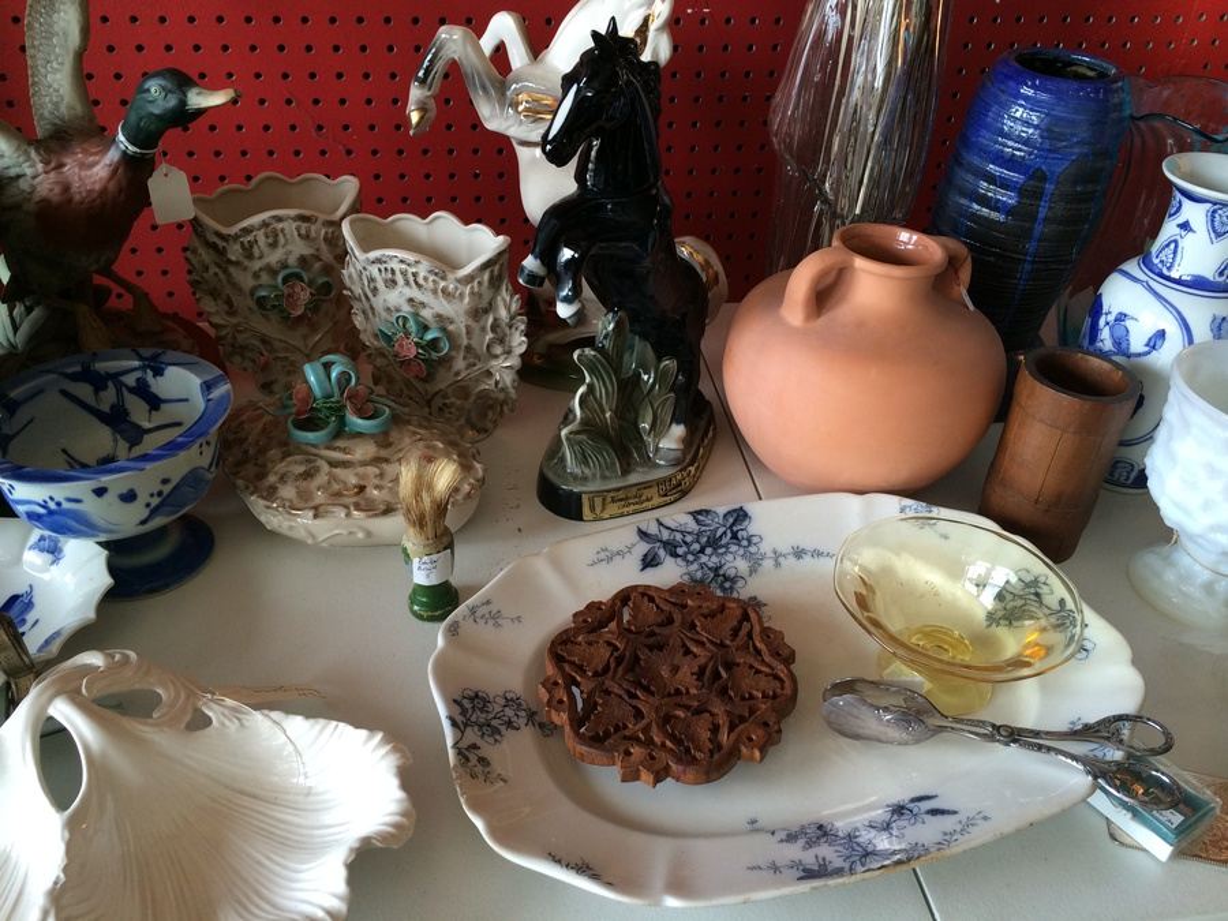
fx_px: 1064
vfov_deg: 46.8
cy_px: 460
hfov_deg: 60.0
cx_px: 614
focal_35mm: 30
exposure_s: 1/120
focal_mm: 4.12
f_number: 2.2
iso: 64
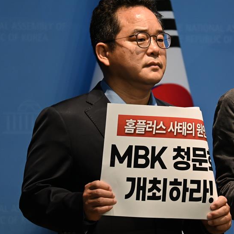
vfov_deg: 3.0
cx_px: 140
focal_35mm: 592
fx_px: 4528
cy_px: 103
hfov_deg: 3.0
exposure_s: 1/250
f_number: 6.3
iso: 1250
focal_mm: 250
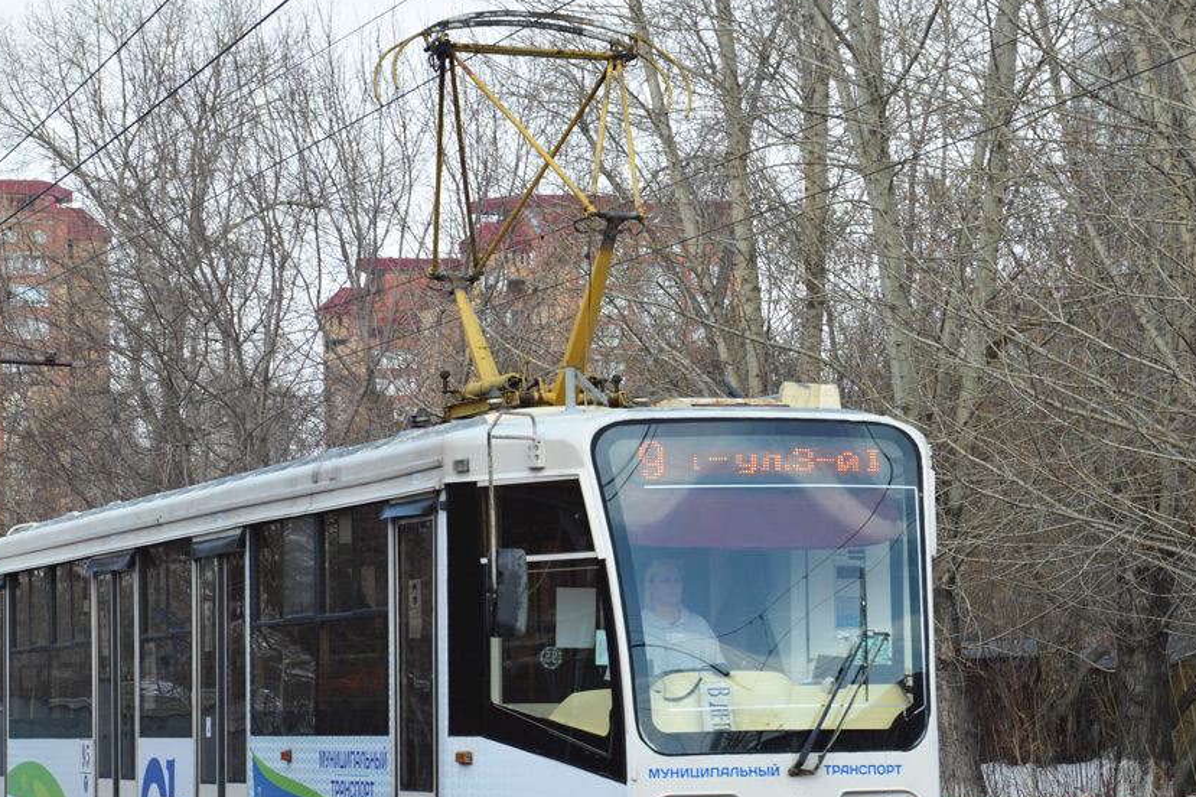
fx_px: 4184
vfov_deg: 10.9
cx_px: 524
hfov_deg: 16.3
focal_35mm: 126
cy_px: 511
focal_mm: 58
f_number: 7.1
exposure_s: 1/250
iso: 100
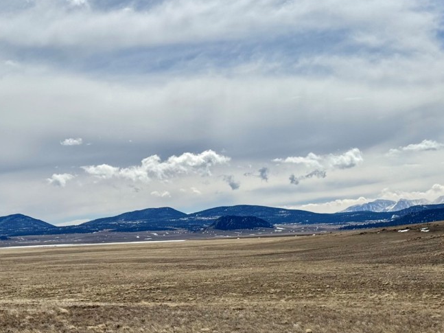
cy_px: 222
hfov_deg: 25.6
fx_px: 975
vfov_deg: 19.3
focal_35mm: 76
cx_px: 185
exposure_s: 1/15385
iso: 64
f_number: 1.78
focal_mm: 6.76
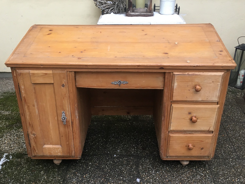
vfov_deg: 48.2
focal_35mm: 29
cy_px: 92
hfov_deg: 61.7
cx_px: 122
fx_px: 205
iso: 125
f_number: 2.2
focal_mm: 4.15
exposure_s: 1/33
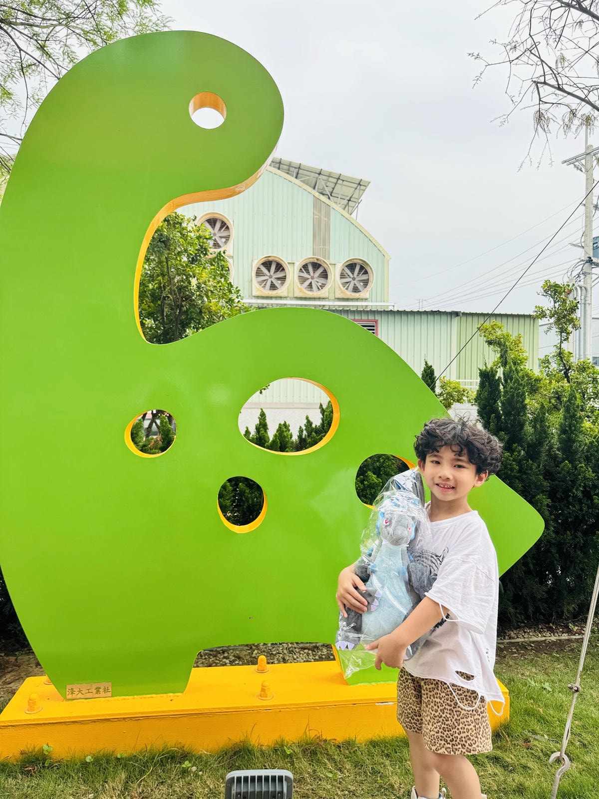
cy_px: 400
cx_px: 300
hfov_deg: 56.8
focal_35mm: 24
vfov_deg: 71.6
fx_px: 554
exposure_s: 1/499
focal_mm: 6.86
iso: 80
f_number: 1.78
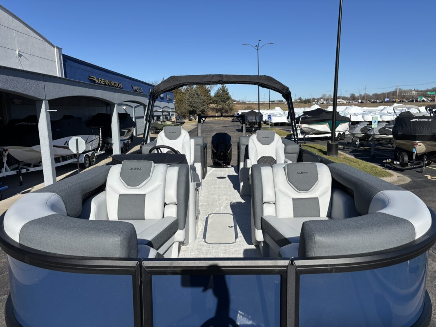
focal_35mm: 26
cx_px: 218
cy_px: 164
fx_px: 327
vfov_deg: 53.1
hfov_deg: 67.3
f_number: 1.6
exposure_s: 1/5348
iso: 50
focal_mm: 5.96
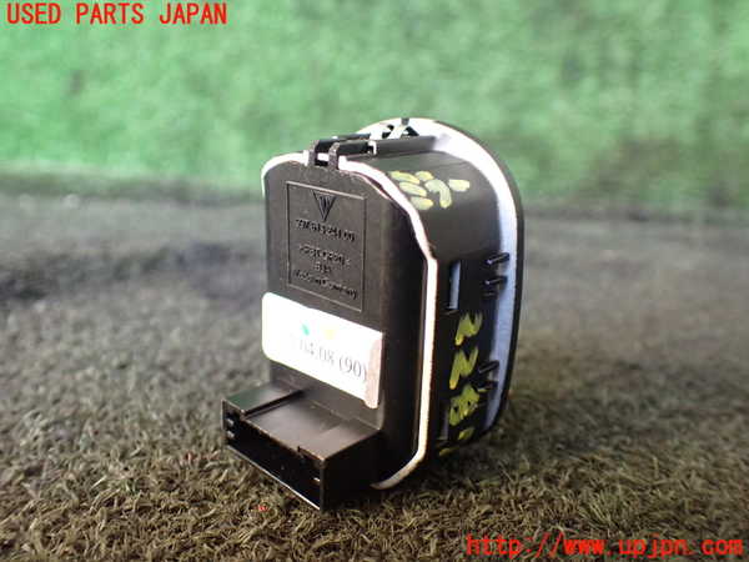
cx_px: 374
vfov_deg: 46.8
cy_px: 281
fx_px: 649
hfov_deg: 60.0
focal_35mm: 30
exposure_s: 1/125
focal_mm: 5.4
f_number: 2.3
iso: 800
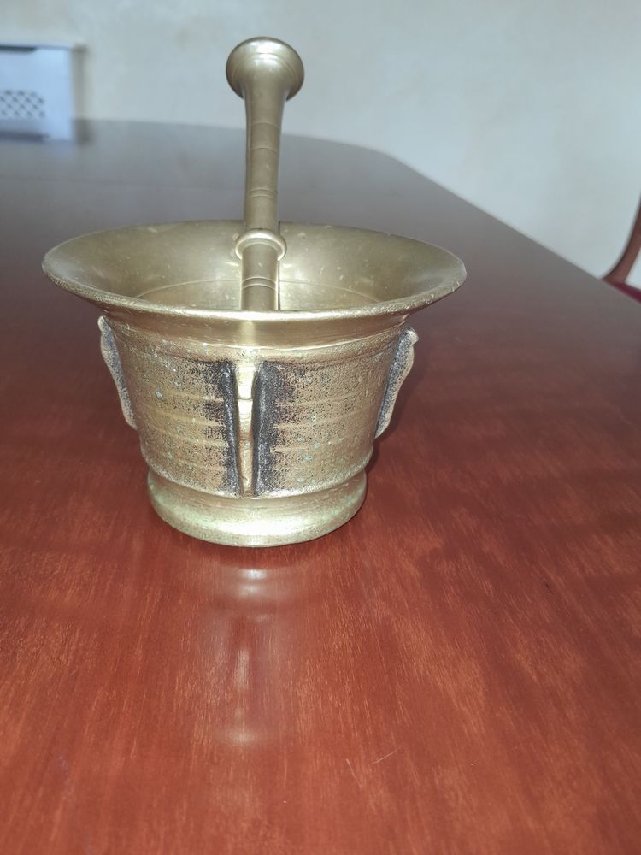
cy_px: 428
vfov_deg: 67.3
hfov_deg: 53.1
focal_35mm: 26
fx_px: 642
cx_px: 320
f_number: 1.8
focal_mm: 3.98
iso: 160
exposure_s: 1/60
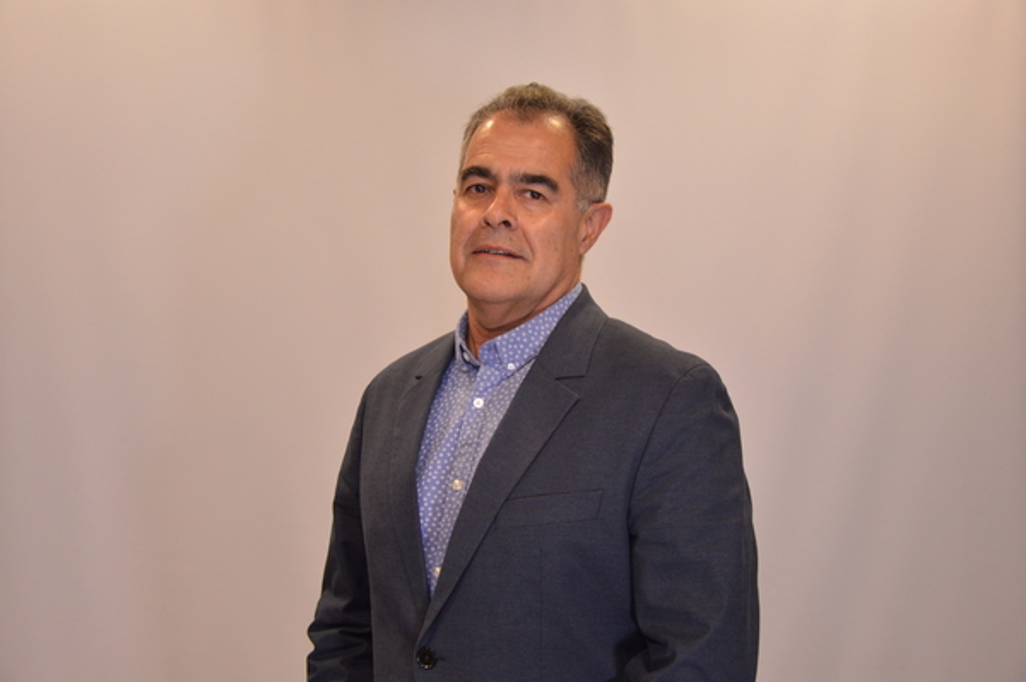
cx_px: 513
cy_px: 341
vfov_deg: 28.0
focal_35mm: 48
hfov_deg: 41.1
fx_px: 1367
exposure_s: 1/80
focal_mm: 32
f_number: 4.2
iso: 640
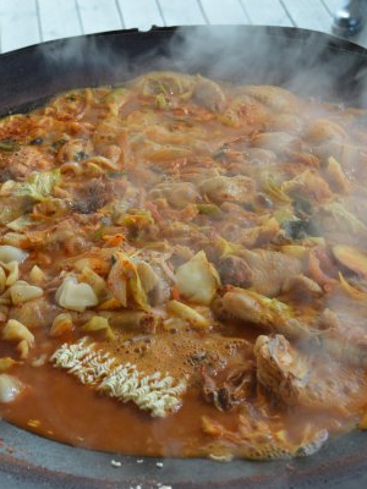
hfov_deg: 19.6
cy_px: 245
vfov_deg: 26.0
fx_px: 1060
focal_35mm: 75
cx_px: 165
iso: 800
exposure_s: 1/20
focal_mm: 34
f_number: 5
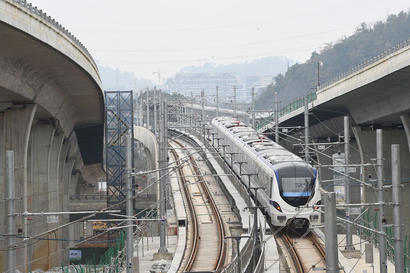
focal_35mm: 200
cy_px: 136
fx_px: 2277
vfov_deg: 6.9
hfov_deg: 10.3
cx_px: 205
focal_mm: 200
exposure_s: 1/500
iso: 1600
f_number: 11
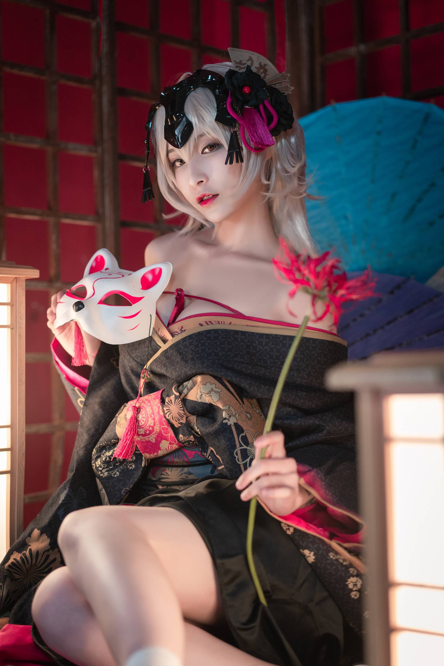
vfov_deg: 36.2
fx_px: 1017
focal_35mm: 55
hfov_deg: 24.6
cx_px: 222
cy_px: 333
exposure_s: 1/100
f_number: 2.2
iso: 1000
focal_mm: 55
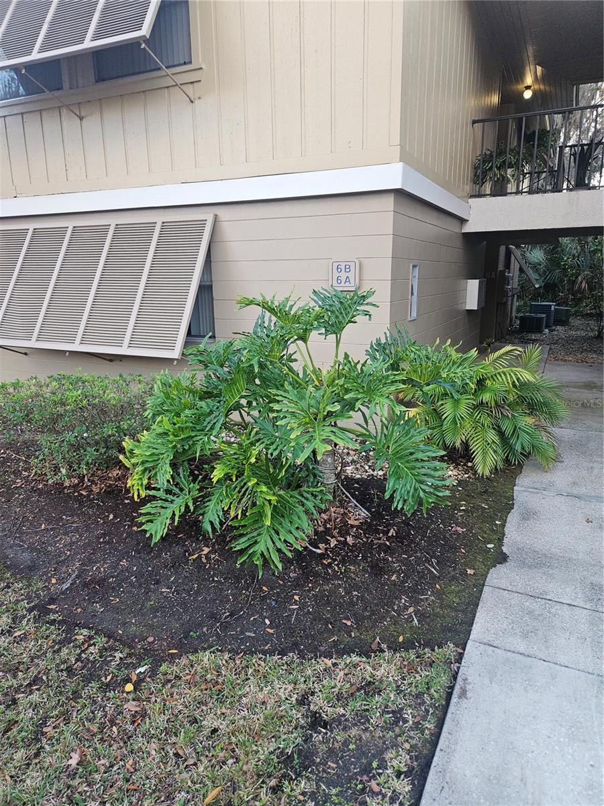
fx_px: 535
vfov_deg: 73.9
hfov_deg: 58.9
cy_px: 403
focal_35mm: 23
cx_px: 302
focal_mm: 5.4
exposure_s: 1/60
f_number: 1.8
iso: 50
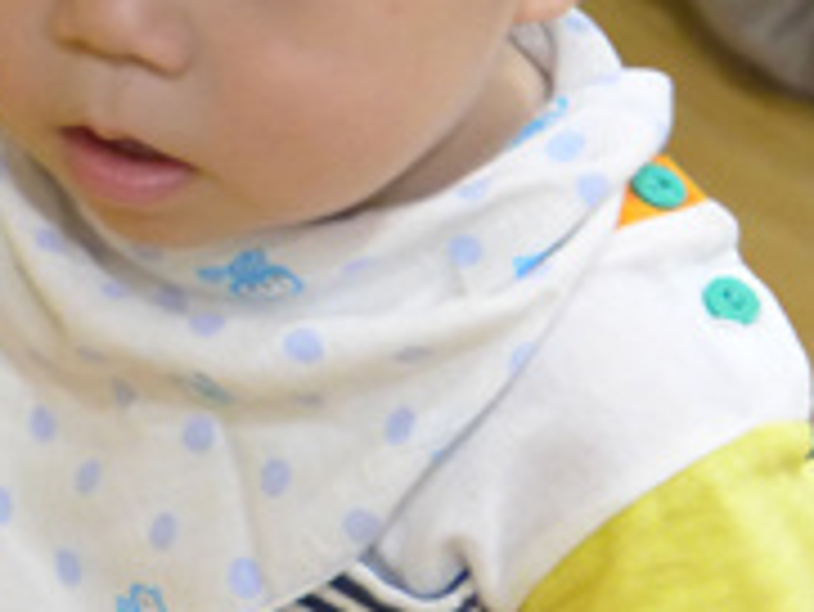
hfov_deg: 7.4
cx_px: -351
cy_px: 90
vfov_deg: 5.6
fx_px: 6236
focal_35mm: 265
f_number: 2.2
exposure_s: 1/160
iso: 800
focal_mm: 14.7
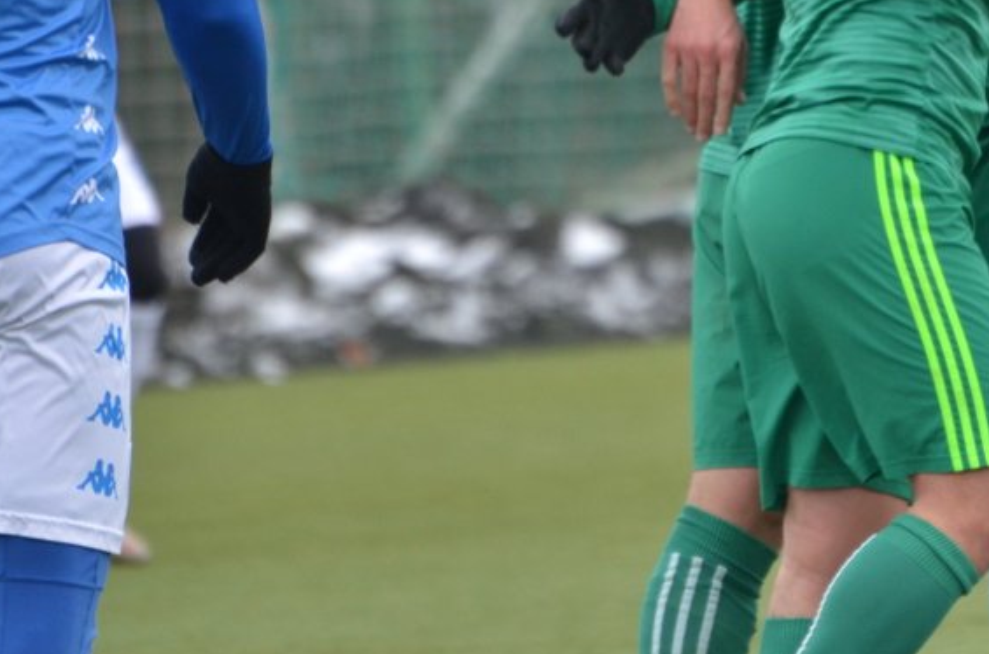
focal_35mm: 956
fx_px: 26204
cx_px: 919
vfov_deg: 1.4
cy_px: 130
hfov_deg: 2.2
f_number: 5.6
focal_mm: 300
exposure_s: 1/640
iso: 500
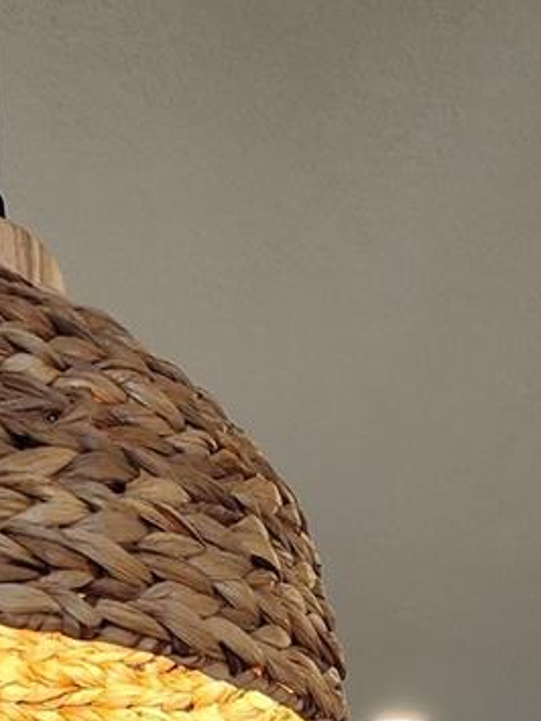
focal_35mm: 44
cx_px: 454
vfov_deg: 26.8
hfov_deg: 31.8
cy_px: 1133
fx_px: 917
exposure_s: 1/60
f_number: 2.2
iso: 50
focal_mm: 1.74
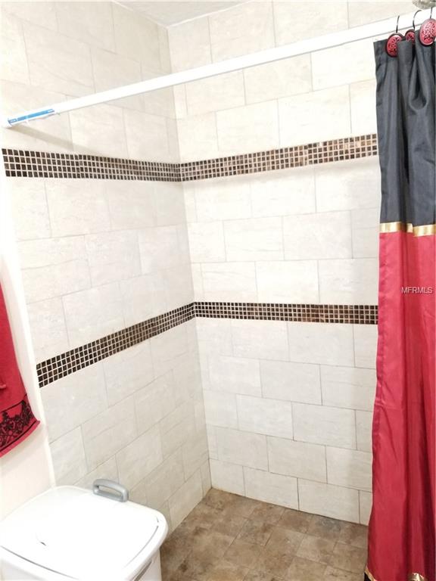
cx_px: 218
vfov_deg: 67.3
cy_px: 290
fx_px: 437
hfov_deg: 53.1
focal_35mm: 26
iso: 800
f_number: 1.7
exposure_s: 1/40
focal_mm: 4.3
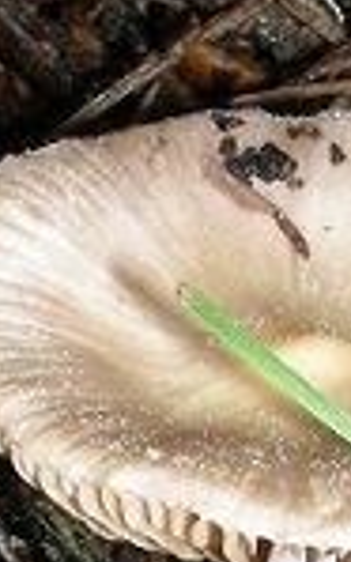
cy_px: 583
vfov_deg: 11.0
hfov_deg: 6.8
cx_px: -166
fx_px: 2896
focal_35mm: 189
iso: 50
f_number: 6.8
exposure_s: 1/60.1
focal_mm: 6.3
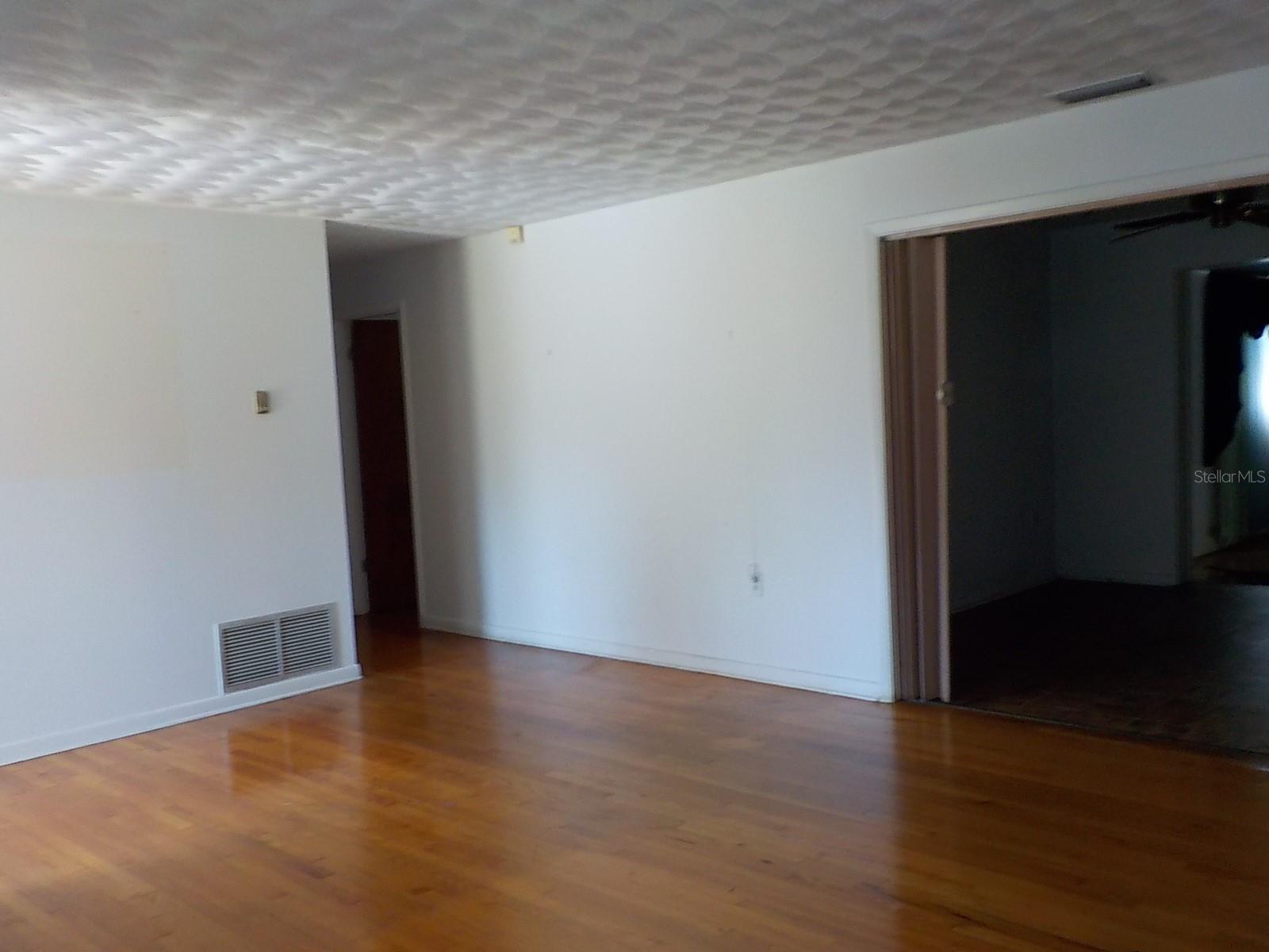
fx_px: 1100
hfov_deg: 60.0
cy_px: 476
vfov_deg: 46.8
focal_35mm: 30
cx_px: 634
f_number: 3.3
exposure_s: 1/30
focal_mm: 4.1
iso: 220
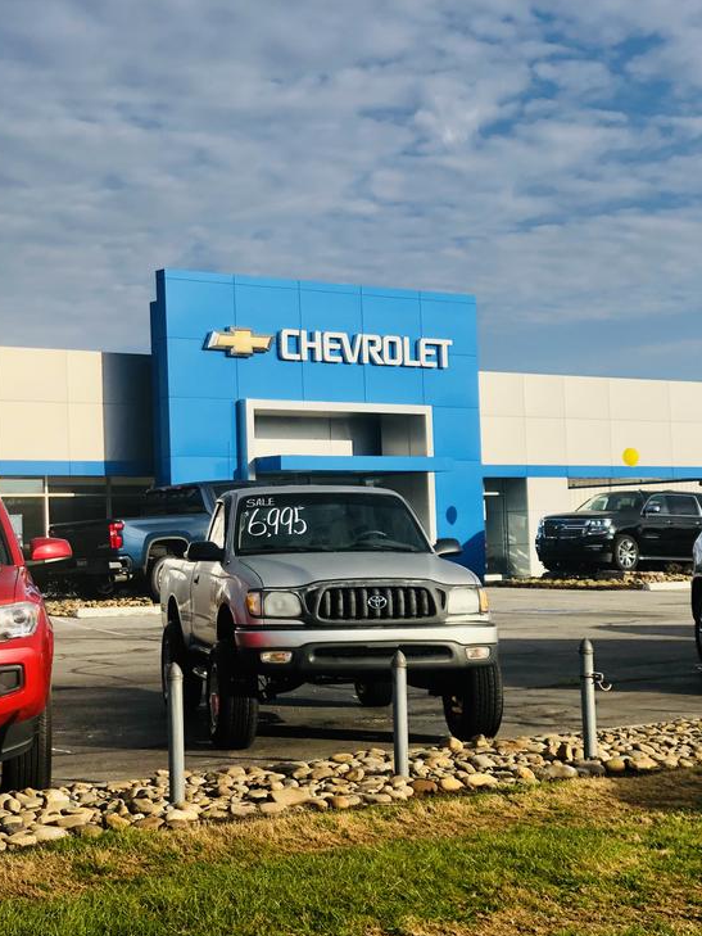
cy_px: 489
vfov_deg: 26.7
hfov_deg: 20.0
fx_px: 1973
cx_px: 189
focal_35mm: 73
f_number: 2.4
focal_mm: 6
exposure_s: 1/1453
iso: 16
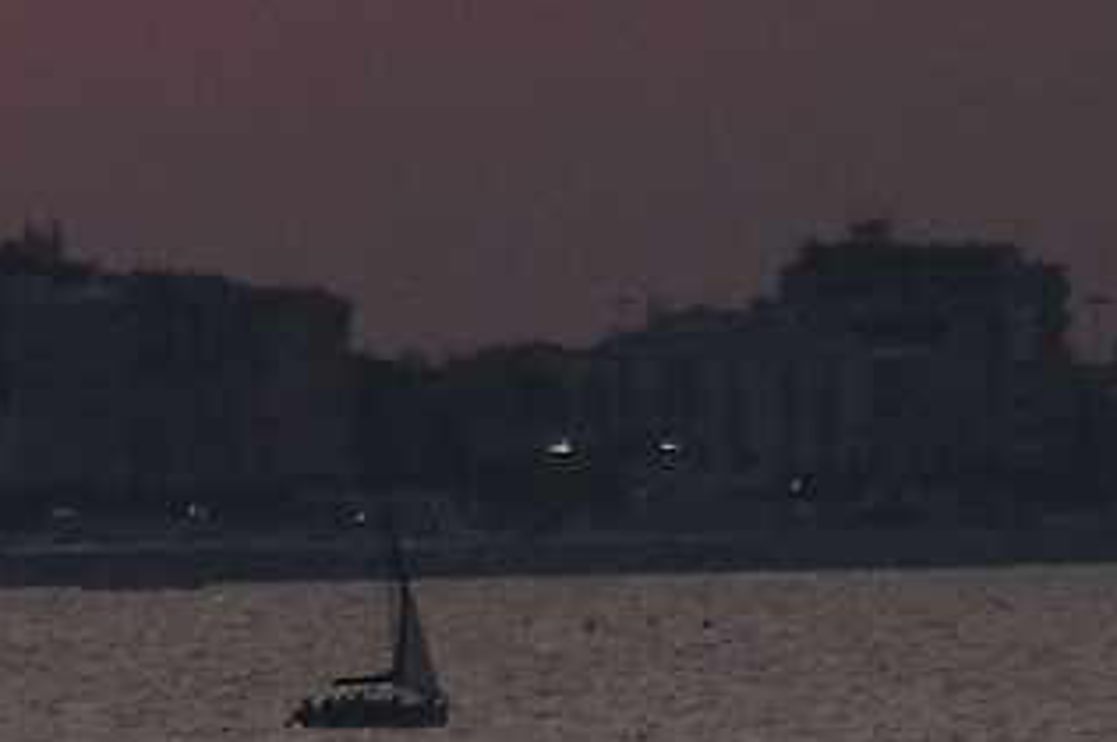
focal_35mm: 2281
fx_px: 70700
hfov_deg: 0.9
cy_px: 728
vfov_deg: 0.6
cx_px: -2464
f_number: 5.6
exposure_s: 1/1400
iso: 800
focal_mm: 200
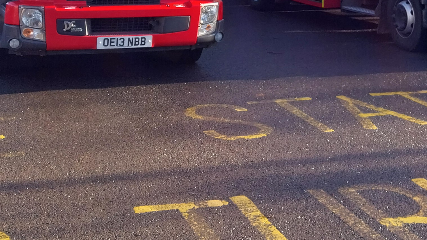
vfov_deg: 14.8
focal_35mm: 76
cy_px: -113
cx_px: 299
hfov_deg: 27.6
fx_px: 860
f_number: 1.8
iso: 25
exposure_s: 1/308
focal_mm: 4
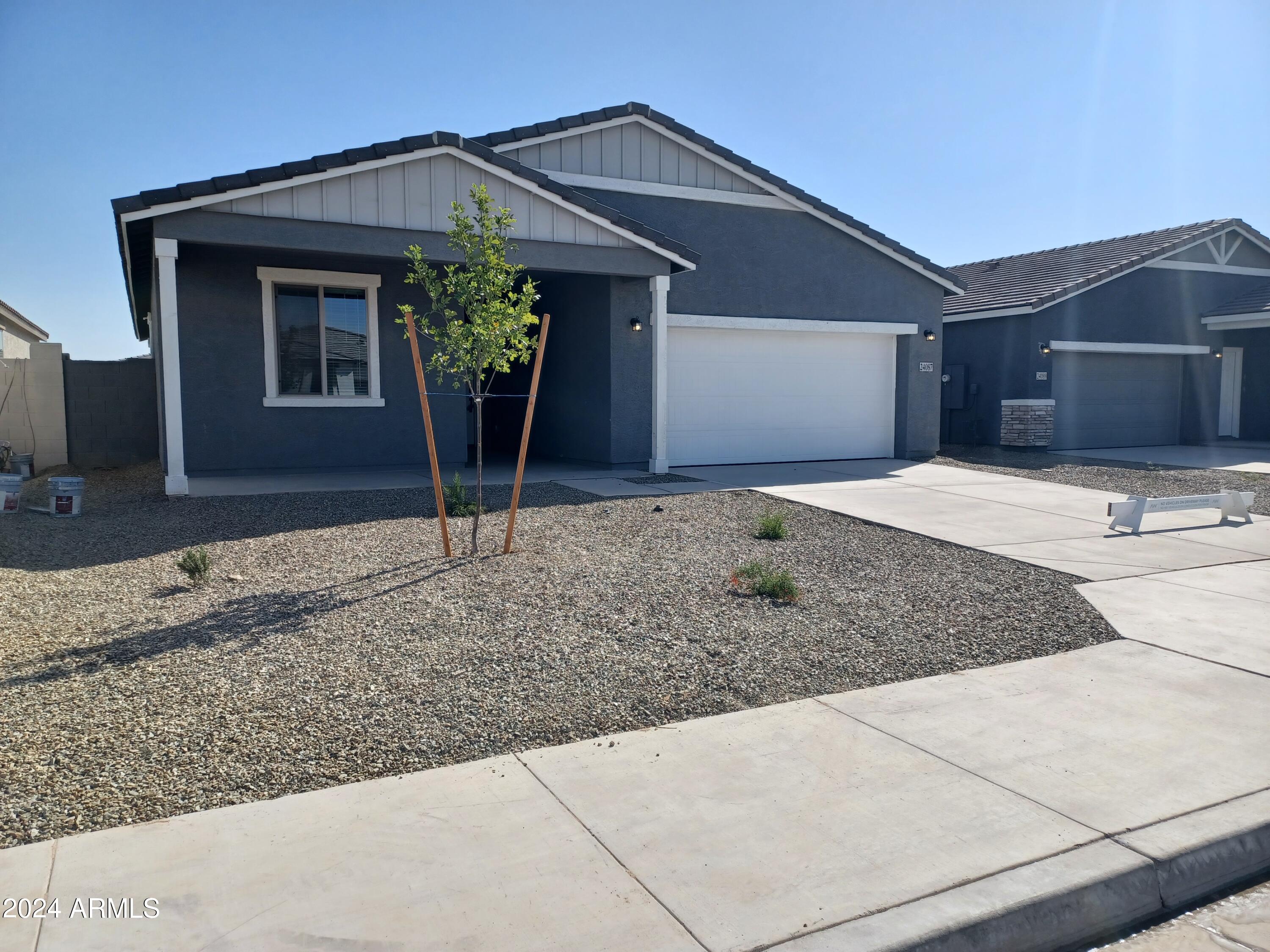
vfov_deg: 54.9
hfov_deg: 69.4
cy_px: 476
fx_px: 917
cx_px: 635
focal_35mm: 25
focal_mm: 4.6
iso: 32
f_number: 1.8
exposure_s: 1/642
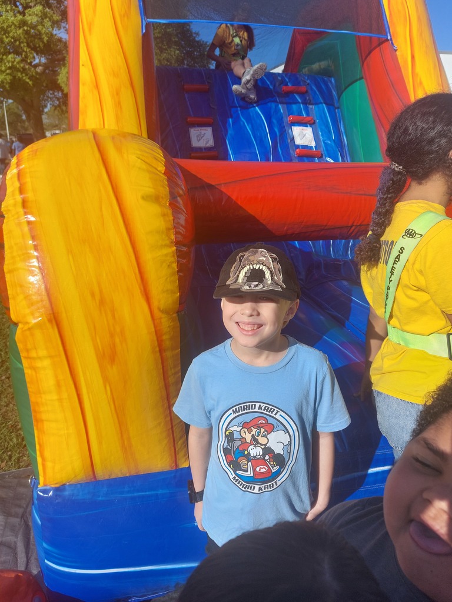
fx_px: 418
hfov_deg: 56.8
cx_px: 226
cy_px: 301
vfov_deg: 71.6
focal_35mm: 24
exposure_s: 1/1084
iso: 25
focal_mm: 5.23
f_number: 1.8
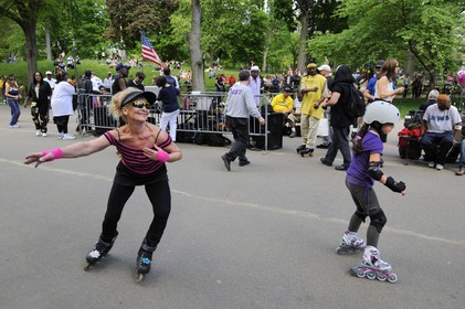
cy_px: 154
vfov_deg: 47.9
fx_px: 348
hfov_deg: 67.4
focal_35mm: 27
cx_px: 232
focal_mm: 27
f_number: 4.5
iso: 400
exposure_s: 1/500
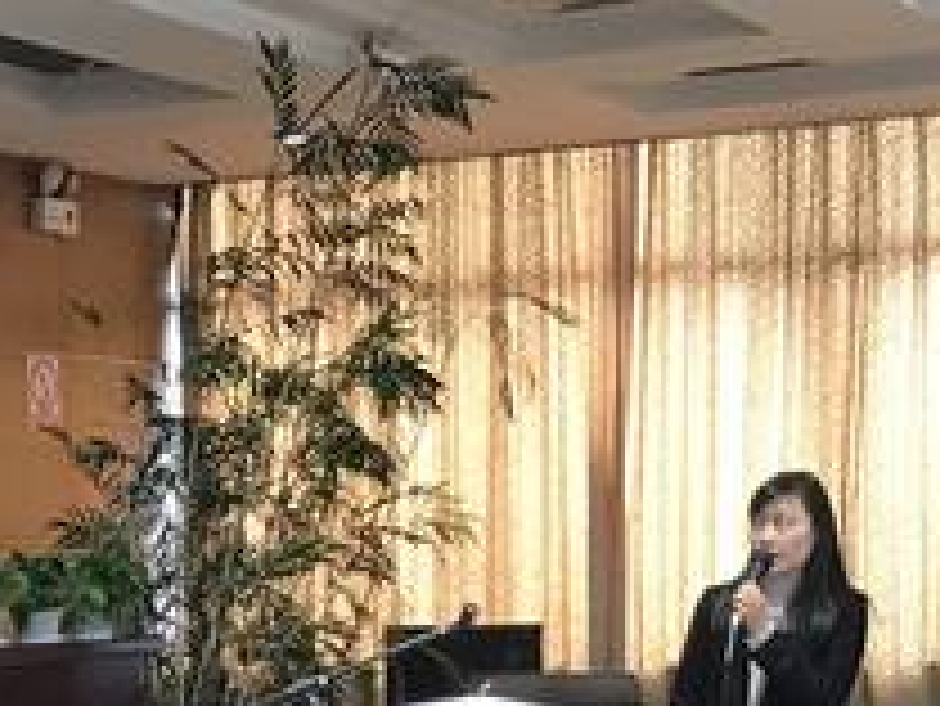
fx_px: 2907
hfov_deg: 18.2
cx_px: 202
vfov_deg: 13.5
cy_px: 841
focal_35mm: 107
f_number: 1.8
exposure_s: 1/33
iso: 40
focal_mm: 3.99
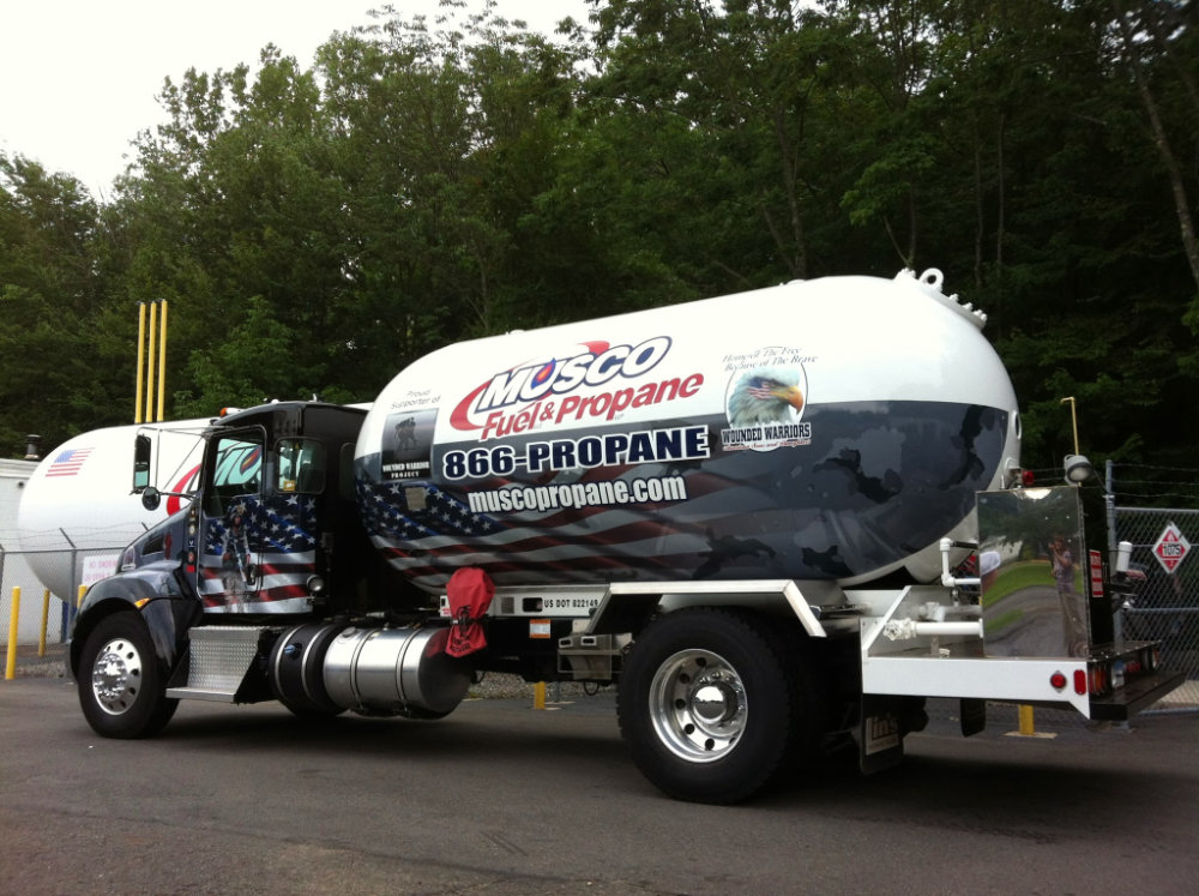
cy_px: 448
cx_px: 600
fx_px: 1211
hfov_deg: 52.7
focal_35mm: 35
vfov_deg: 40.6
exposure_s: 1/208
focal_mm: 3.9
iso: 80
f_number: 2.8
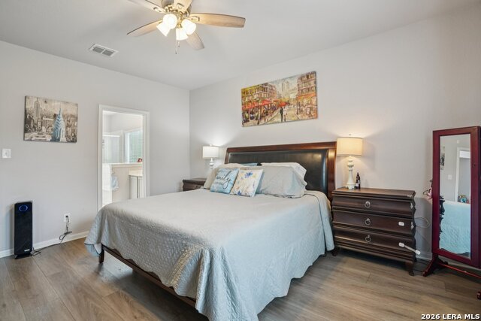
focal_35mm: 16
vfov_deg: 73.8
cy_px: 160
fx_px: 214
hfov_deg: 96.7
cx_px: 240
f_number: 8
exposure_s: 1/8
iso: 400
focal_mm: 16
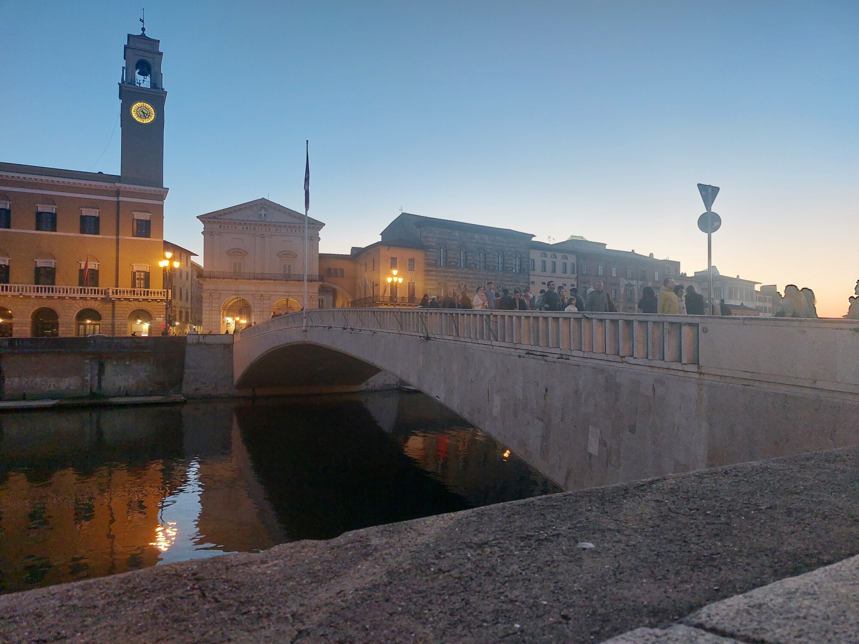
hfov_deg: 71.6
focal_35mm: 24
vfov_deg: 56.8
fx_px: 596
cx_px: 430
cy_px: 322
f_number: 1.8
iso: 400
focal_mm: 5.23
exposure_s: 1/50
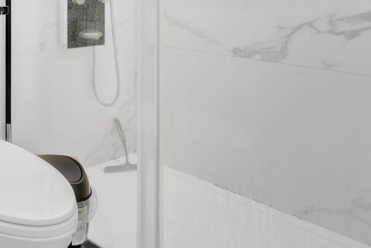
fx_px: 412
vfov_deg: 30.6
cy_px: -10
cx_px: -52
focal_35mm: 40
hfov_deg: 38.6
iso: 160
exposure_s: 1/5
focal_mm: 14
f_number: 8
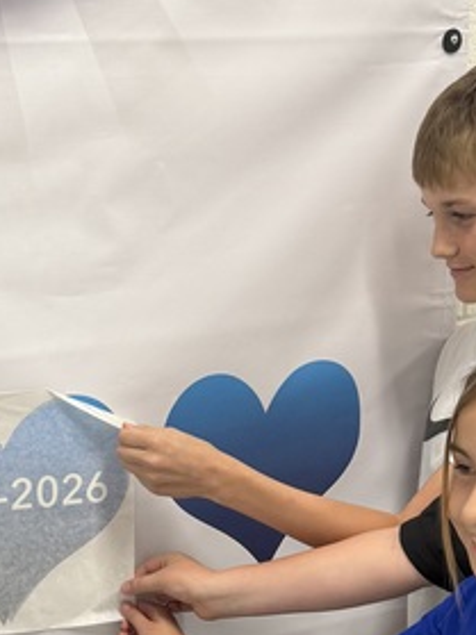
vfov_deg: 21.7
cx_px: 171
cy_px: 583
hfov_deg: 16.7
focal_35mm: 88
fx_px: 1615
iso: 125
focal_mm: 6.76
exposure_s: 1/60
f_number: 1.78
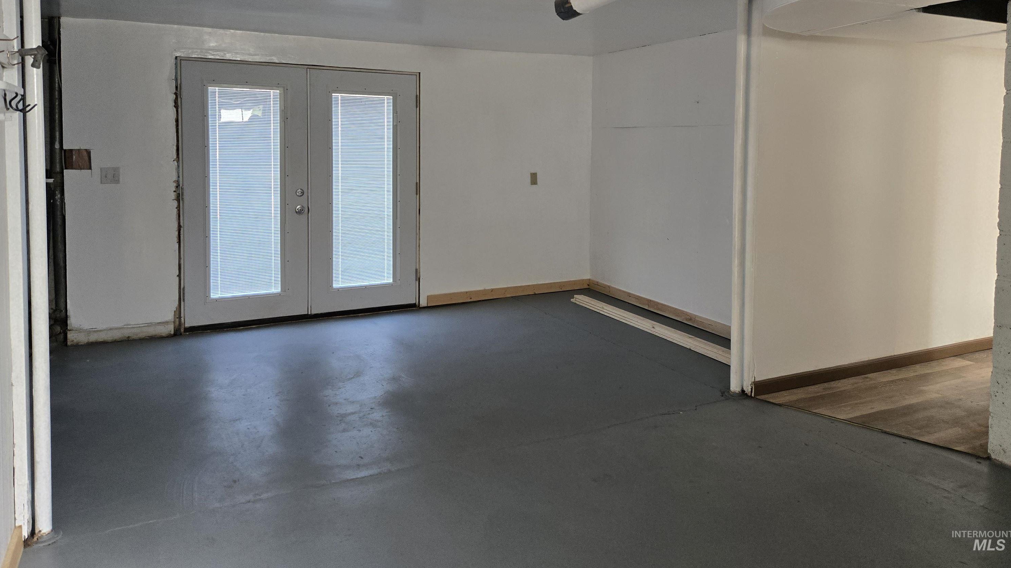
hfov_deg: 71.9
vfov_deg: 43.6
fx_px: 697
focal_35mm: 26
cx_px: 506
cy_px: 177
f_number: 1.8
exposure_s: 1/120
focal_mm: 5.4
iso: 320
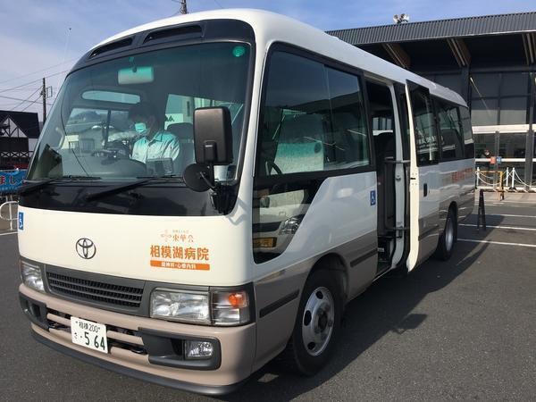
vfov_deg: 48.2
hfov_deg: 61.7
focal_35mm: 29
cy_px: 201
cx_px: 268
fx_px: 449
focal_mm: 4.15
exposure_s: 1/2079
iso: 25
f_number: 2.2
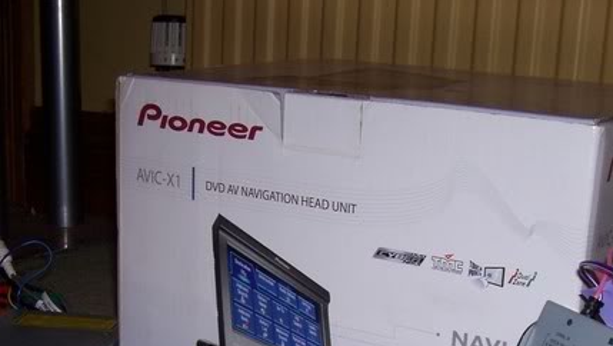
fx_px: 1122
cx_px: 296
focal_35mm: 69
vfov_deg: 16.8
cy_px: 402
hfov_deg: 30.5
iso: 80
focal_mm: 5.6
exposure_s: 1/64
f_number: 2.7
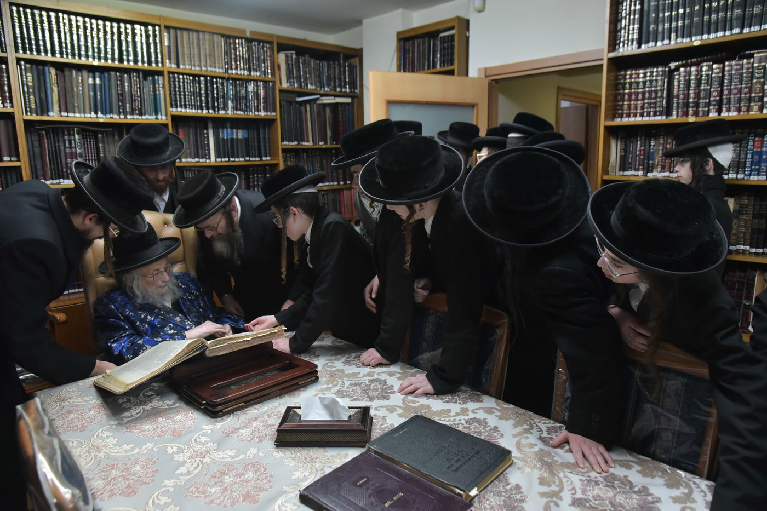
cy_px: 256
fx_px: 511
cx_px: 384
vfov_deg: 53.1
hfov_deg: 73.8
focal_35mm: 24
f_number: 5.6
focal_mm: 24
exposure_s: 1/200
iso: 3200
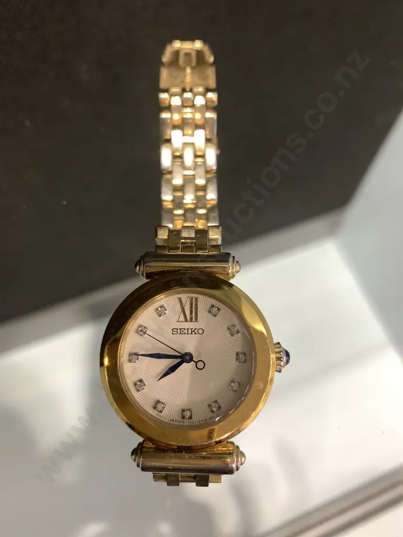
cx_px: 202
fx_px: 404
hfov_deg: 53.1
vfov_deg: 67.3
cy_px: 268
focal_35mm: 26
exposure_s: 1/50
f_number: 1.8
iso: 100
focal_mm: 4.25
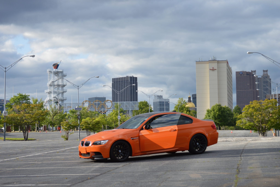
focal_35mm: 82
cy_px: 94
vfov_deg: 16.5
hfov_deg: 24.6
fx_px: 641
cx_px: 140
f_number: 6.3
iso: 100
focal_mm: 55
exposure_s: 1/160
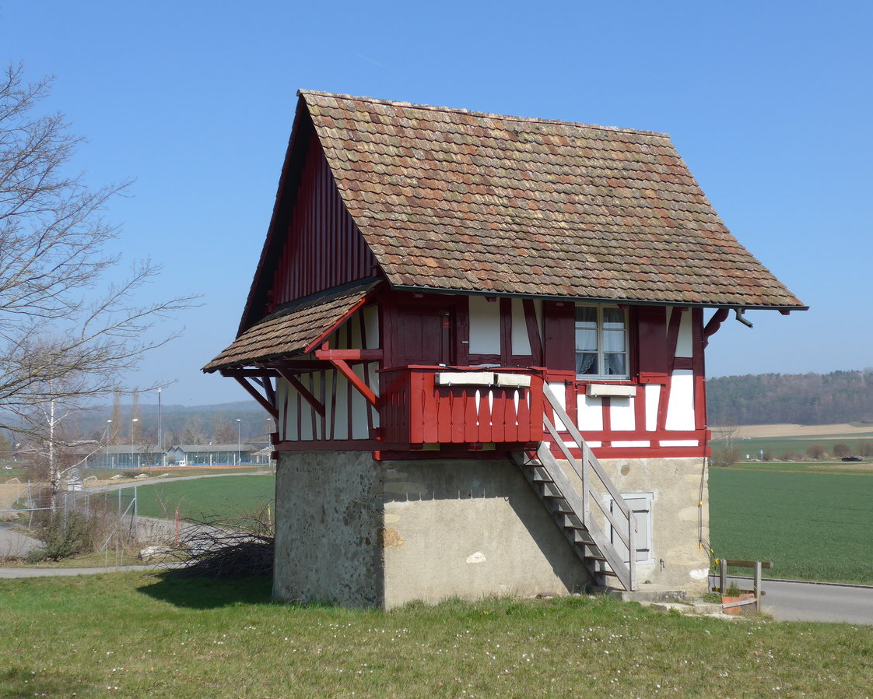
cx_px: 460
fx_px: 1240
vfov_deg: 31.5
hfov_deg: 38.8
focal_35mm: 48
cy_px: 350
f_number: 3
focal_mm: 9.5
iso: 80
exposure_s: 1/1600
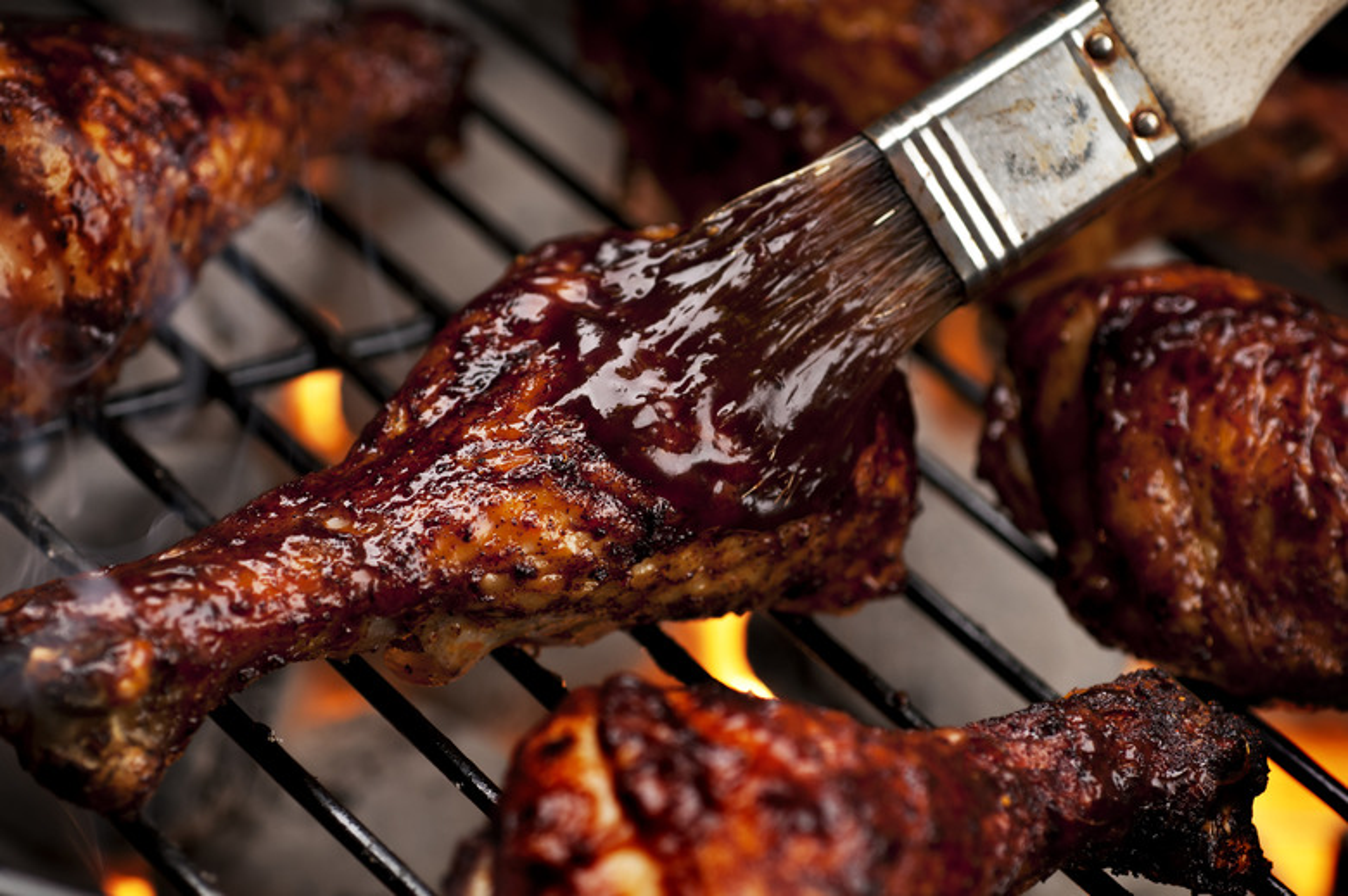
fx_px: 3368
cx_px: 674
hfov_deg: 22.6
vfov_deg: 15.2
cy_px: 448
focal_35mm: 90
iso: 100
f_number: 5
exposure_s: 1/200
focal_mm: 60
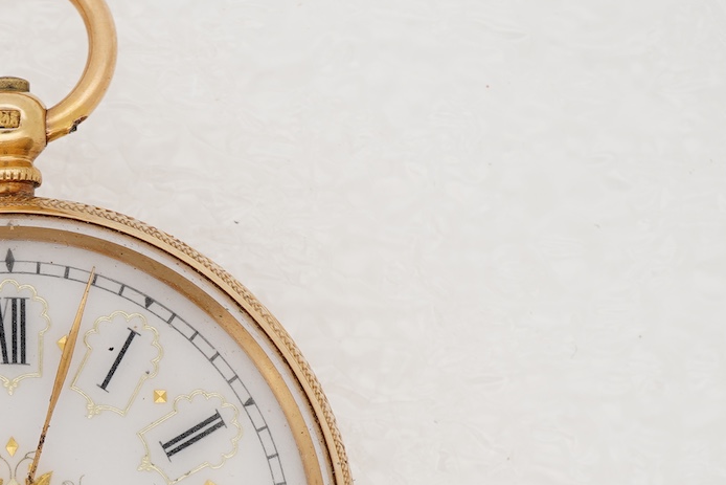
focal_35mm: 102
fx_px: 2057
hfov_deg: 19.5
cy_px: 441
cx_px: 37
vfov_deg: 13.3
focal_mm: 30
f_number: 22
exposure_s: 1/160
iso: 160
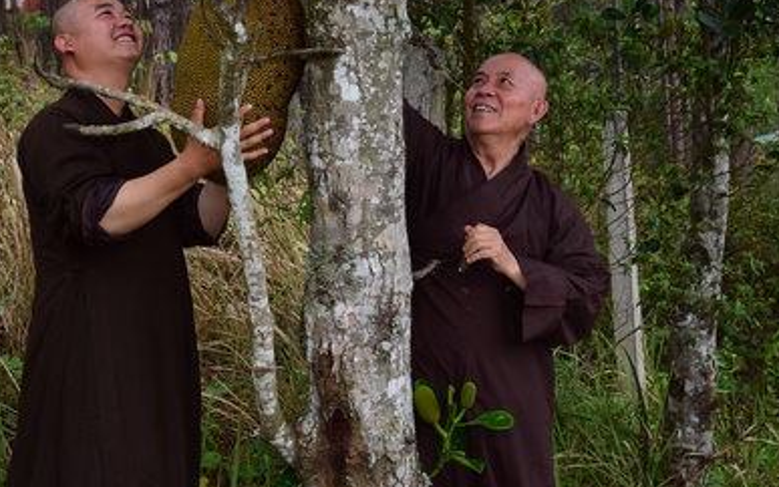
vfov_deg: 20.0
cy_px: 183
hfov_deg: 31.4
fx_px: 1380
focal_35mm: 65
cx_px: 314
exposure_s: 1/100
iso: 400
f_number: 13
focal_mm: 38
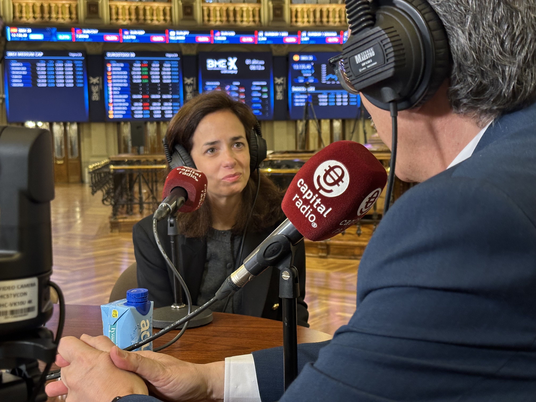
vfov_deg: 30.3
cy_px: 201
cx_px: 268
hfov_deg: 39.7
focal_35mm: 48
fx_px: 743
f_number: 1.78
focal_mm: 6.86
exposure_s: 1/60
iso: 200
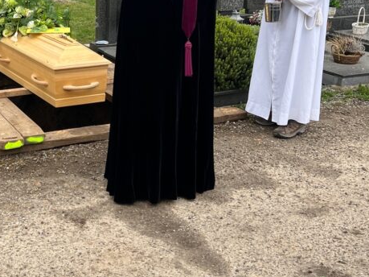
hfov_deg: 32.5
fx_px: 618
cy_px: 82
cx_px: 82
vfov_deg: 25.0
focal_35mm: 58
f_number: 1.5
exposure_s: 1/581
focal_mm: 5.7
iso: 50
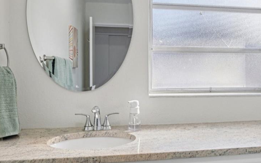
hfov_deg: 52.8
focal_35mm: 36
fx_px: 256
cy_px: 74
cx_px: 177
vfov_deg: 35.3
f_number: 8
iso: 400
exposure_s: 1/160
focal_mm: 16
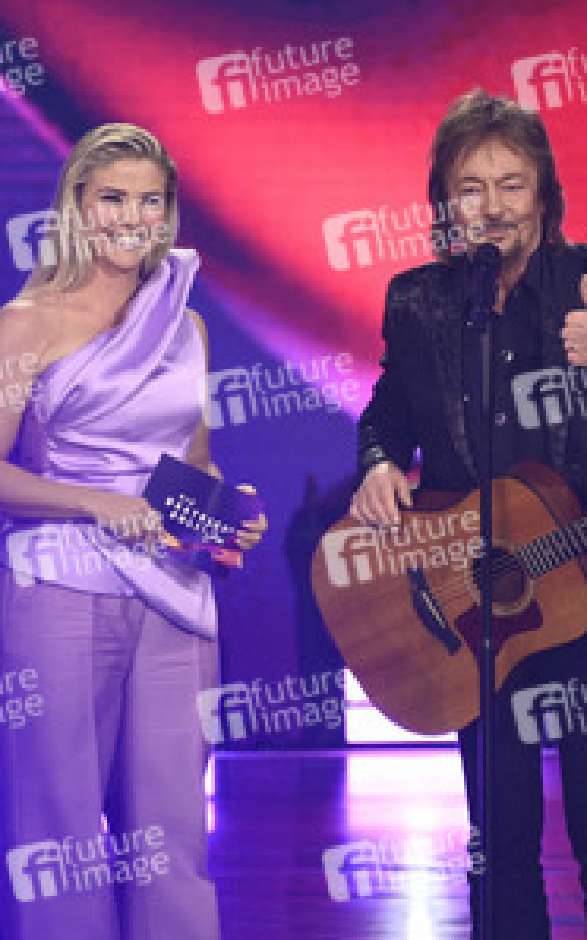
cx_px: 320
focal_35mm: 771
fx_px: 19754
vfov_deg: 2.7
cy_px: 470
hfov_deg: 1.7
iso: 6400
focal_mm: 500
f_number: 5.6
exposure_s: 1/250
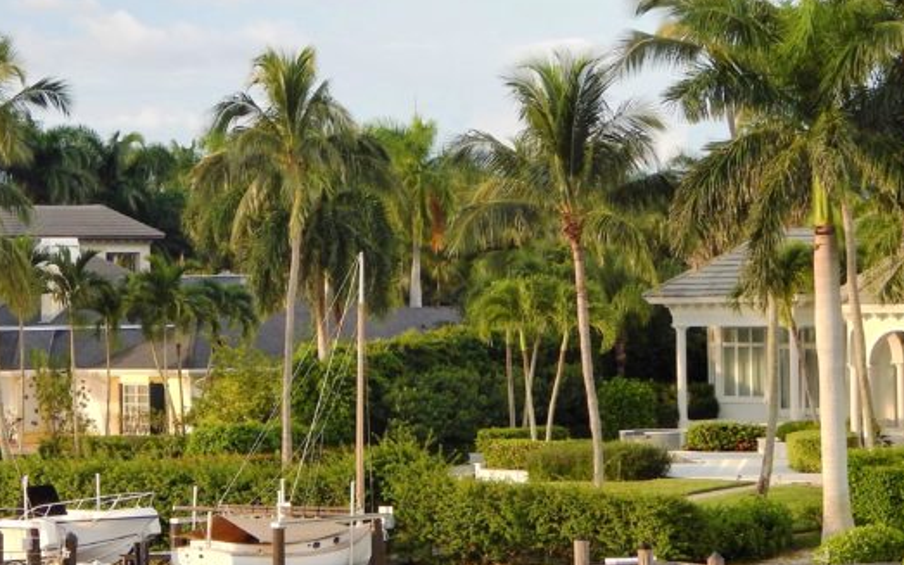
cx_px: 339
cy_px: 265
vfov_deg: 9.6
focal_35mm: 137
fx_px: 3376
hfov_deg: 15.2
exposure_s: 1/250
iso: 125
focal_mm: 12.3
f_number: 4.1
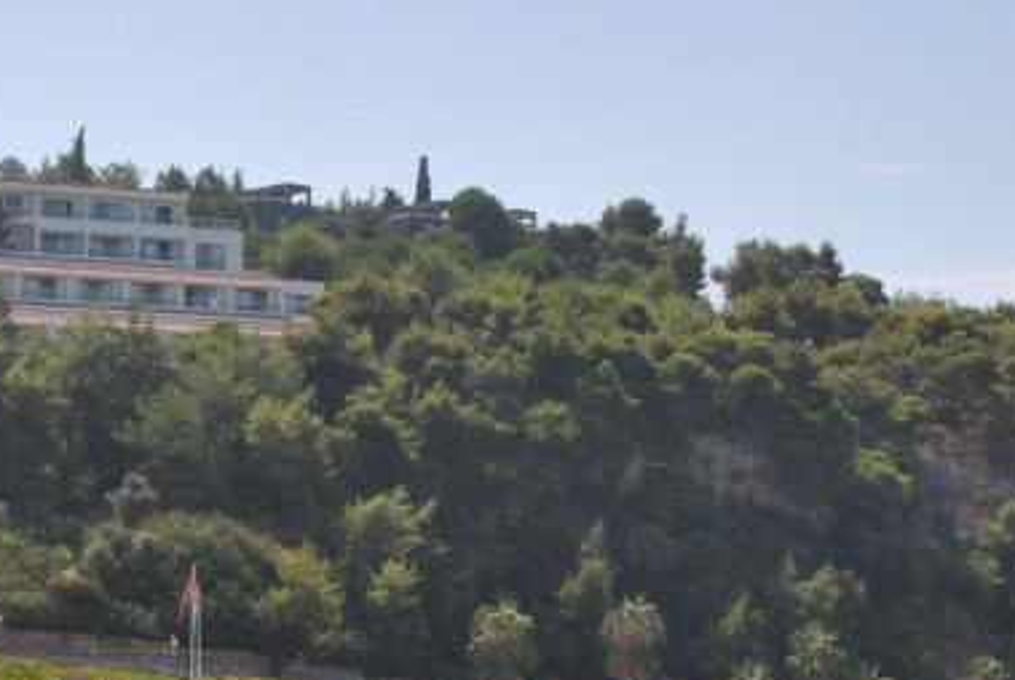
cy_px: 934
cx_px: 382
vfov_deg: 12.2
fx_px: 3078
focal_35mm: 109
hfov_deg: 18.7
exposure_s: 1/250
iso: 100
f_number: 8
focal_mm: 24
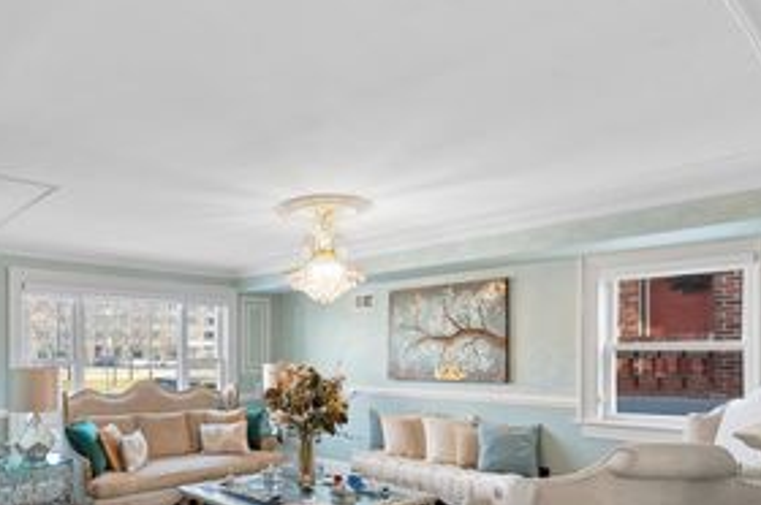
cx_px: 231
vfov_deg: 49.8
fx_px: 528
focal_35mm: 25
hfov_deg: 68.8
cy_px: 354
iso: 400
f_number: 10
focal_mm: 14
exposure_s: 1/5
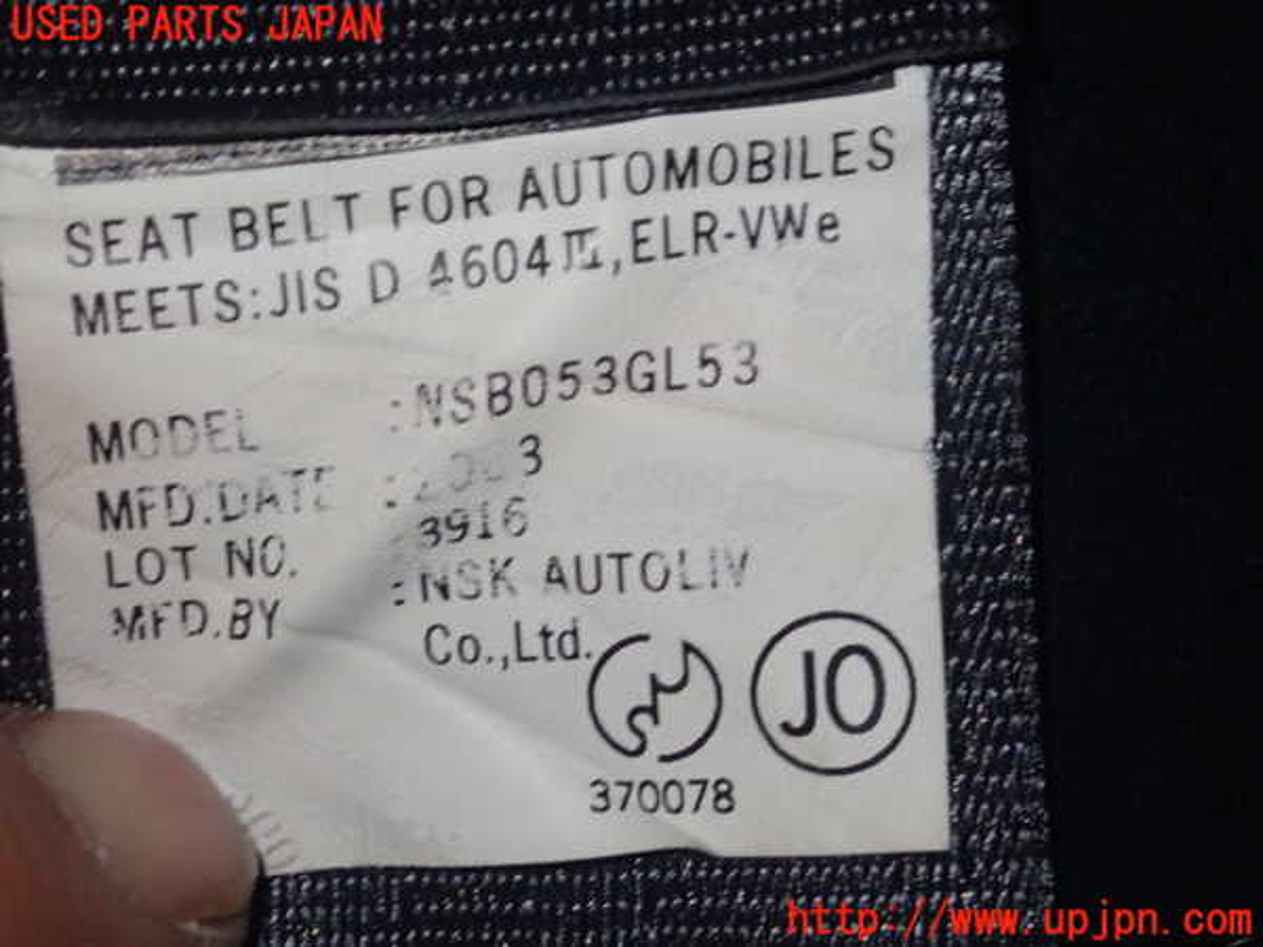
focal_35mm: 100
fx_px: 3649
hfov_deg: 19.6
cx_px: 632
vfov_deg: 14.8
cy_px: 474
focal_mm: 18
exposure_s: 1/50
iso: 800
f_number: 4.9
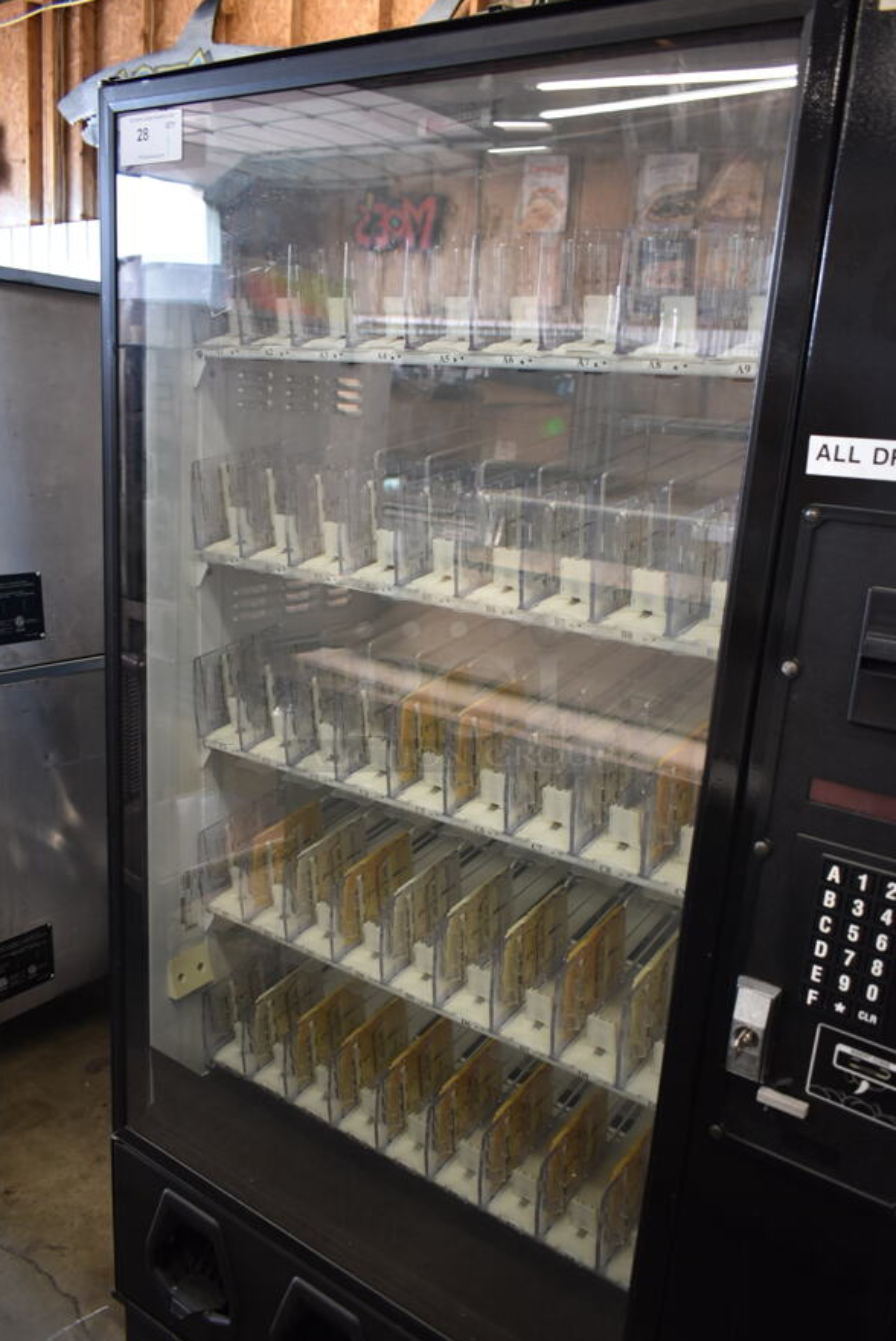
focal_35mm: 28
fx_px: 1044
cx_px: 459
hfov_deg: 46.5
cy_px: 693
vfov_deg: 65.4
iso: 400
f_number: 3.5
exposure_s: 1/30
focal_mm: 18
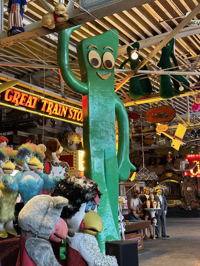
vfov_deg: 39.7
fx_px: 370
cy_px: 133
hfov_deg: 30.3
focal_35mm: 48
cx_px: 100
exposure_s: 1/40
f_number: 1.78
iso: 250
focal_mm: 6.86
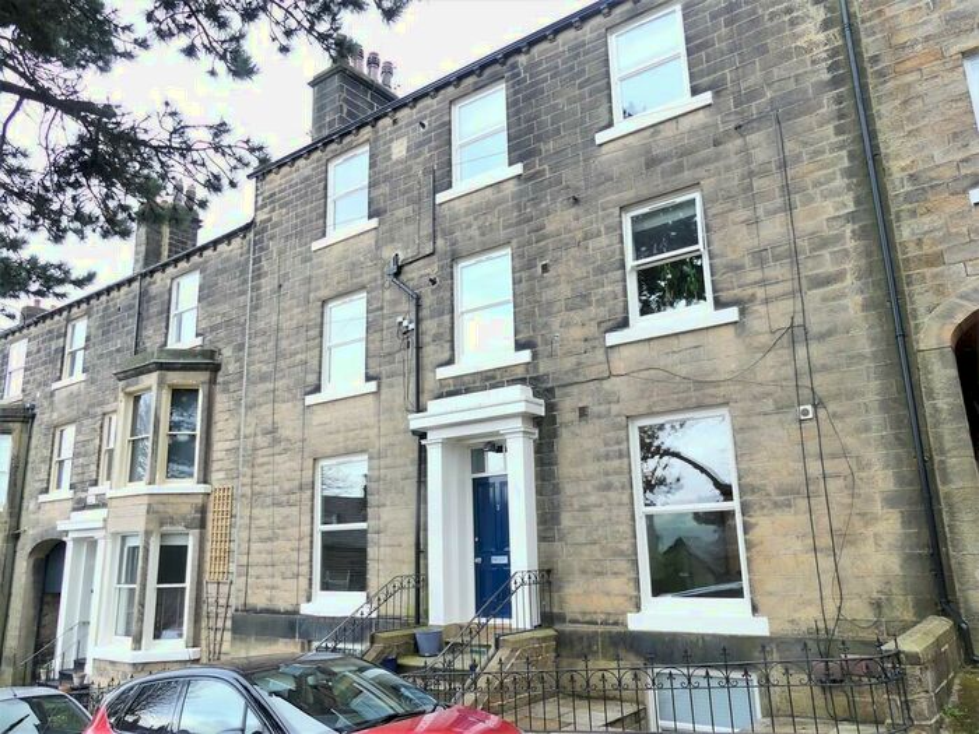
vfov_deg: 54.9
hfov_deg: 69.4
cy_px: 367
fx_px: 707
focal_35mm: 25
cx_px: 490
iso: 100
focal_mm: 4.5
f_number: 2.8
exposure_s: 1/100
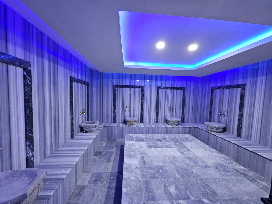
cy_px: 102
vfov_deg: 89.9
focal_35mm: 13
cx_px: 136
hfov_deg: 106.2
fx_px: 102
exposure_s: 1/33
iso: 500
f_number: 2.2
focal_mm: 2.2
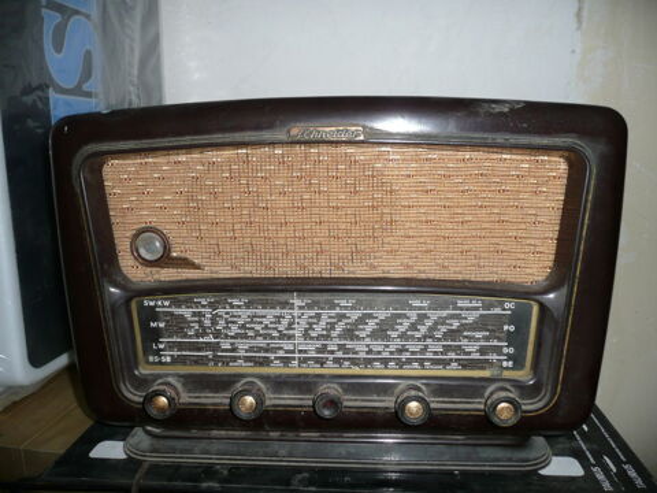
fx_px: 531
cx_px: 328
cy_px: 246
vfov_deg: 49.7
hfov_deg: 63.4
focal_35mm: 28
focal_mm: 4.6
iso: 100
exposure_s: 1/30
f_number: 3.3
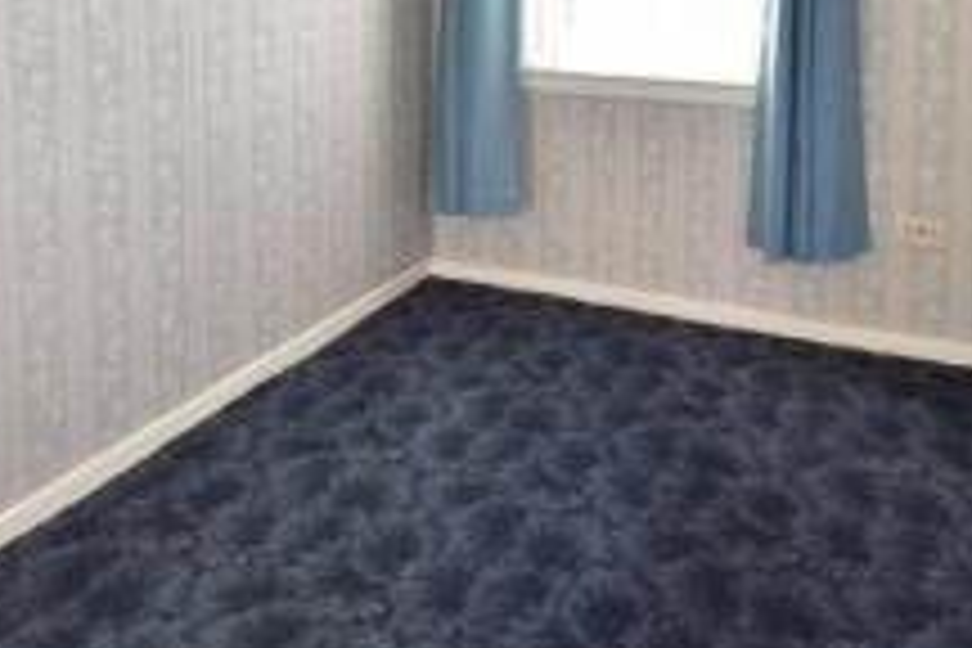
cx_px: 567
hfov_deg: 56.9
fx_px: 891
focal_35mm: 33
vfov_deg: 35.8
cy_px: -11
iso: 110
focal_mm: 10
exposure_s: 1/60
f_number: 4.5
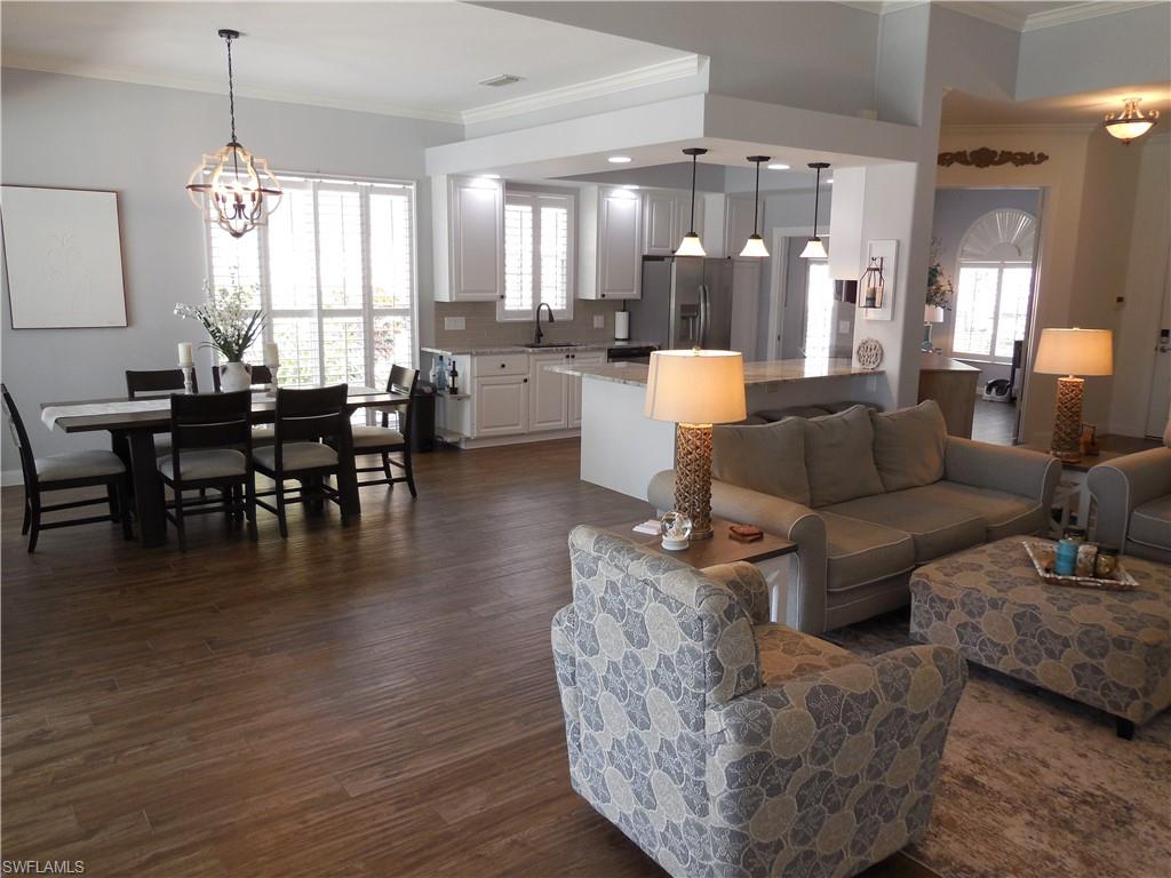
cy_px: 439
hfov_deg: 69.4
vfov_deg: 54.9
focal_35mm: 25
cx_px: 586
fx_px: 846
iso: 125
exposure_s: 1/40
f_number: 3.1
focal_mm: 4.5
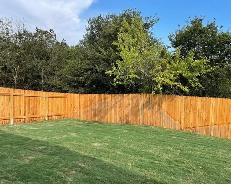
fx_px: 191
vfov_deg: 51.5
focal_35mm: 28
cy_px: 90
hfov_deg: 62.1
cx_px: 108
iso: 32
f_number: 1.6
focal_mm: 4.2
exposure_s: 1/1366
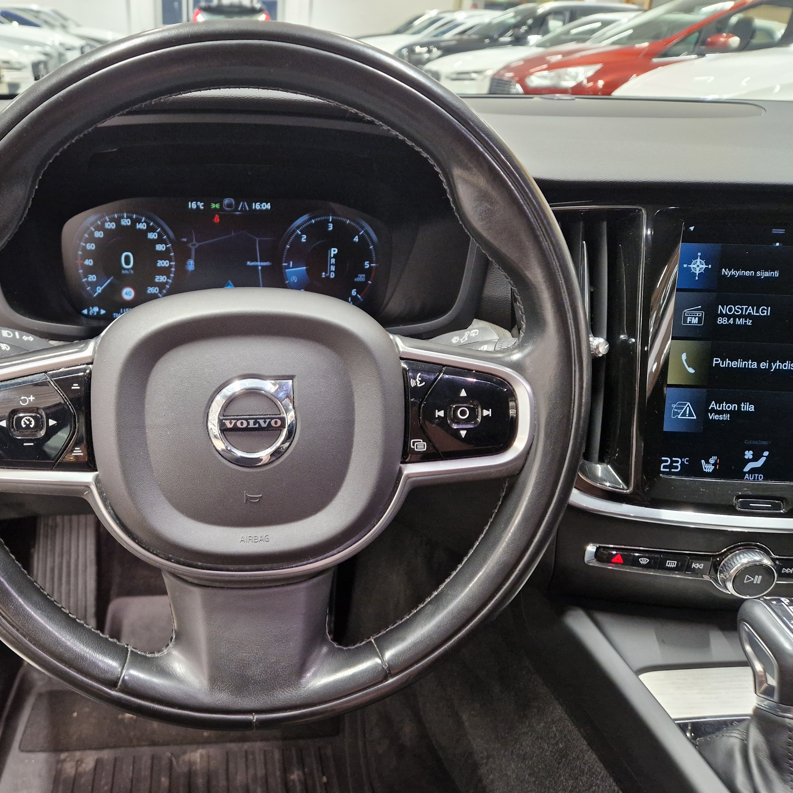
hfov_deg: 56.0
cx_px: 259
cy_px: 408
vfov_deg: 57.3
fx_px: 726
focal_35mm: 28
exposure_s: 1/60
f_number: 1.8
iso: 640
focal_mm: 5.4
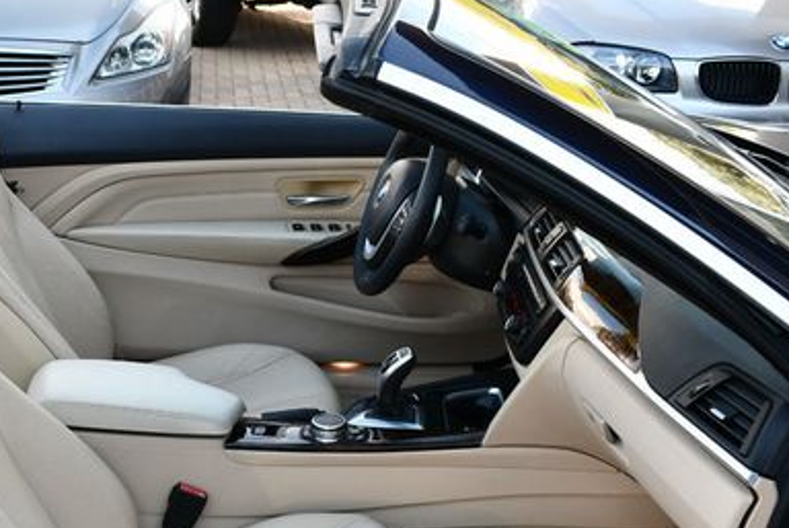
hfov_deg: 32.4
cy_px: 421
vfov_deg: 22.4
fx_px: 1316
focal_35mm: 60
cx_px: 156
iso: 400
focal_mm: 18
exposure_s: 1/250
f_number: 5
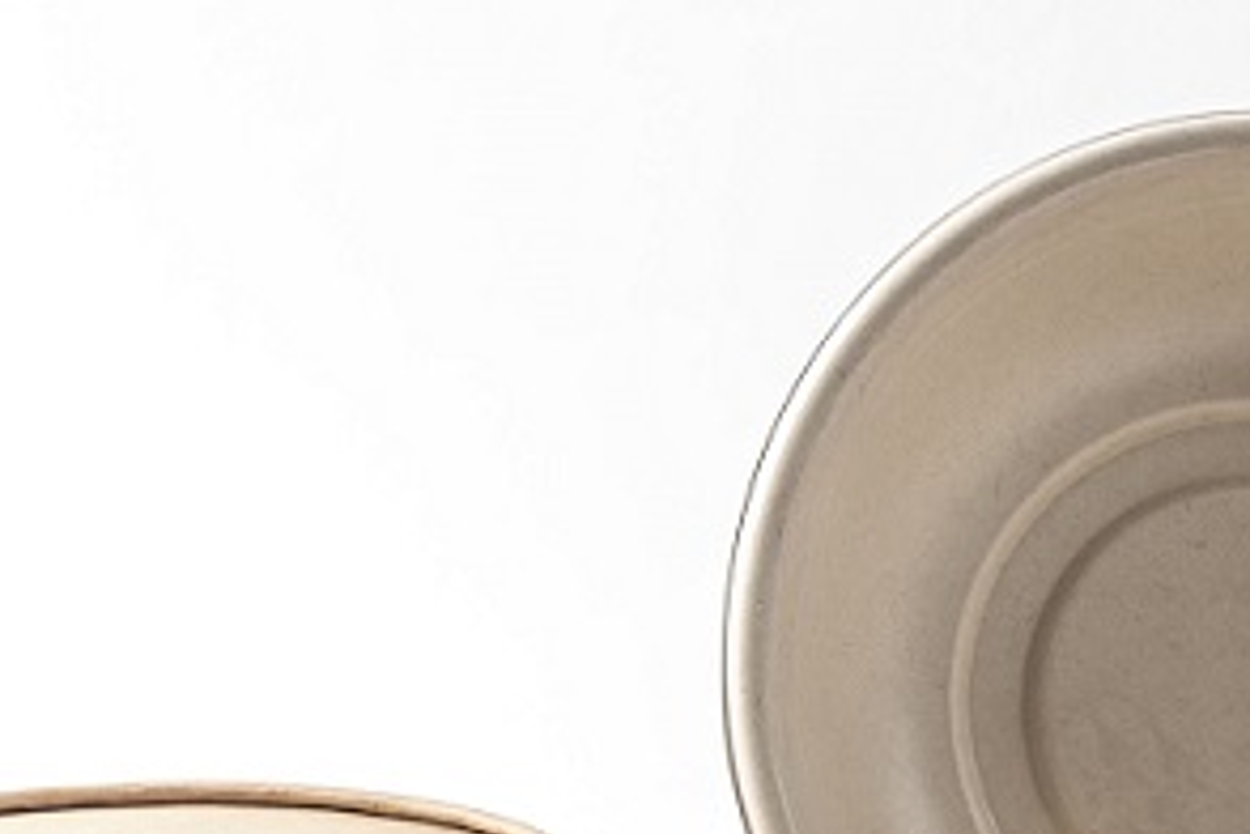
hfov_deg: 8.0
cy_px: 1023
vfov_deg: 5.4
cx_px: 1505
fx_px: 8853
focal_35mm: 255
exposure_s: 1/200
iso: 250
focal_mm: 75
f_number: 13
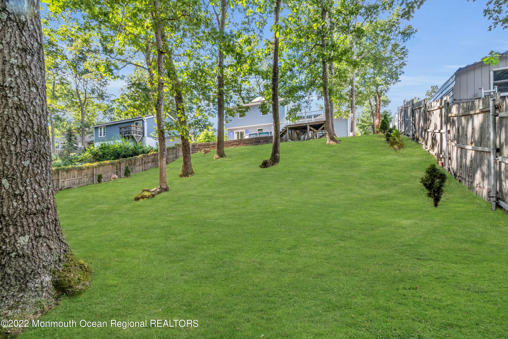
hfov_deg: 96.7
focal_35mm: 16
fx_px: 226
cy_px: 170
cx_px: 254
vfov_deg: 73.7
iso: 200
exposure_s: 1/6
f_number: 16
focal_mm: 16
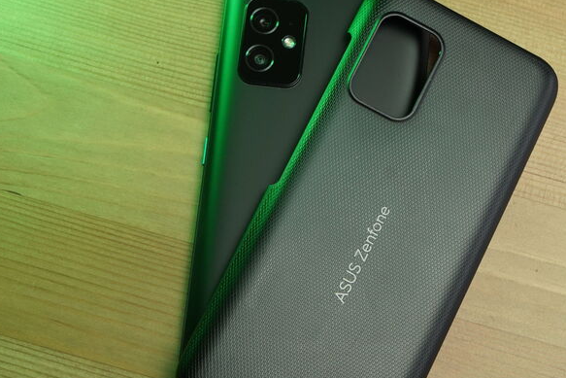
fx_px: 1321
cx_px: 344
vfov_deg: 16.3
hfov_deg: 24.1
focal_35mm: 84
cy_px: 159
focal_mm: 51
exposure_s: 1/250
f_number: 7.1
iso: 1600
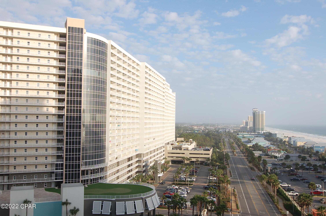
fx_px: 325
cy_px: 108
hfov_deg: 53.2
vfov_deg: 36.7
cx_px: 163
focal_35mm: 36
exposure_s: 1/320
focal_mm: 24
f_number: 9
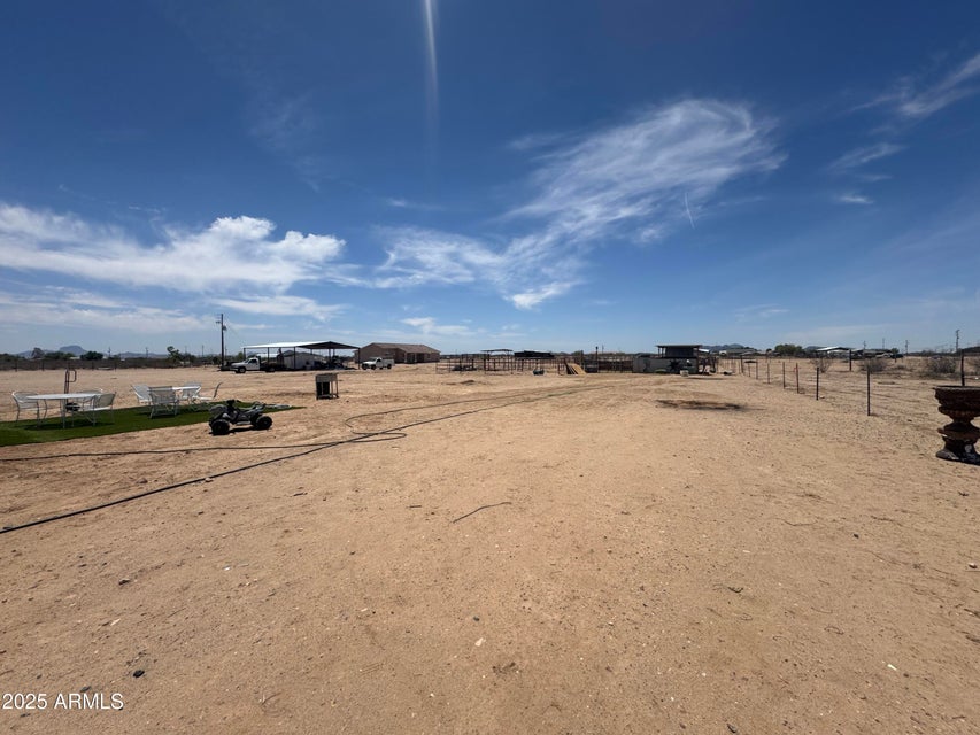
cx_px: 490
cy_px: 368
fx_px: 396
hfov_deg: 102.1
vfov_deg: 85.7
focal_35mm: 14
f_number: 2.2
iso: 40
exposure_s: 1/4132
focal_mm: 2.22
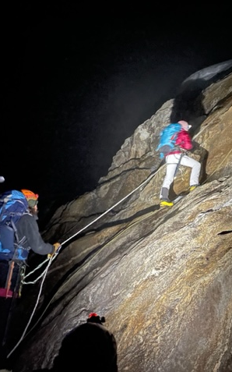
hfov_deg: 34.2
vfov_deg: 52.8
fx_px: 374
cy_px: 186
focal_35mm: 37
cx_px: 151
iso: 2000
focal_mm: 4.2
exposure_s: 1/7
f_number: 1.6
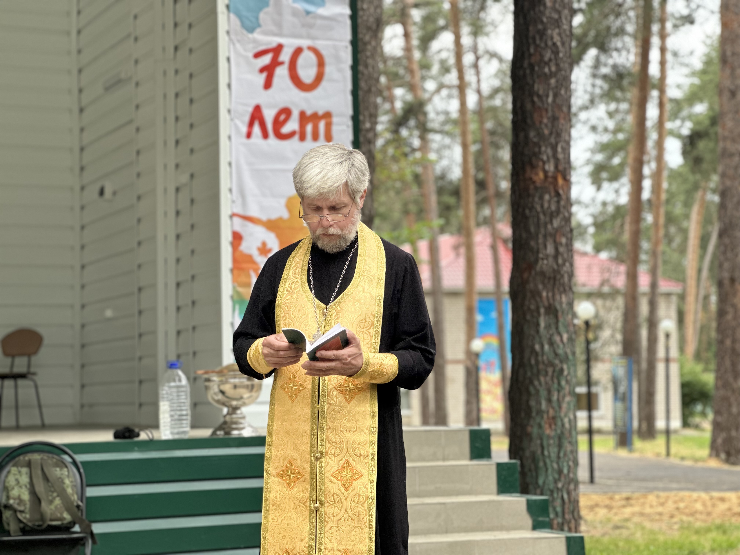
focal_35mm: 77
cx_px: 370
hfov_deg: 25.3
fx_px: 1646
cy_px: 278
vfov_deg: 19.1
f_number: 2.8
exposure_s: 1/121
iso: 125
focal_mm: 9
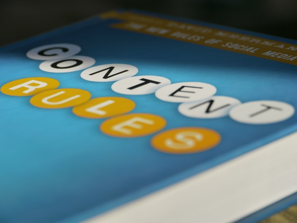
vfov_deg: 8.5
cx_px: 148
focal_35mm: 174
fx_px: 1493
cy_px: 112
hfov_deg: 11.4
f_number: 5.8
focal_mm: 87
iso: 160
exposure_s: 1/160
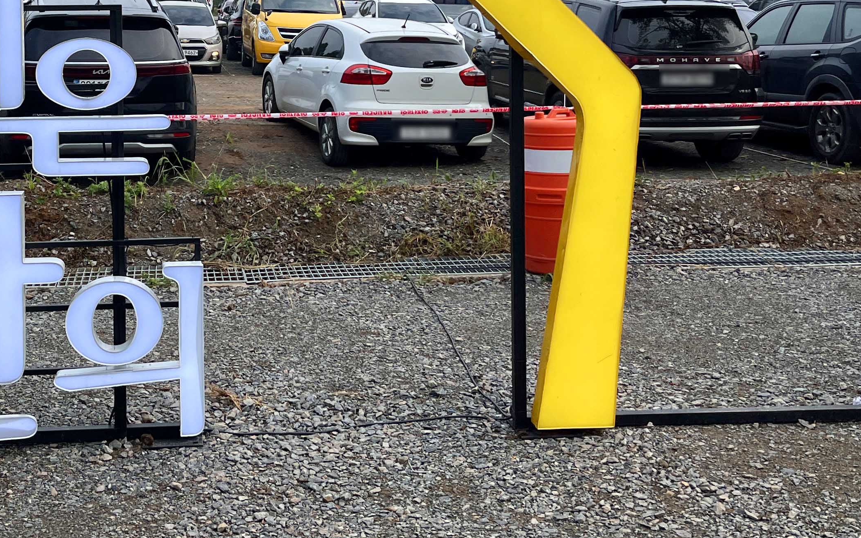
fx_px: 1243
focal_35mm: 53
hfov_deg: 37.4
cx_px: 235
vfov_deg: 23.8
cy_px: 67
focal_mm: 5.1
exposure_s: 1/1721
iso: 50
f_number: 1.6
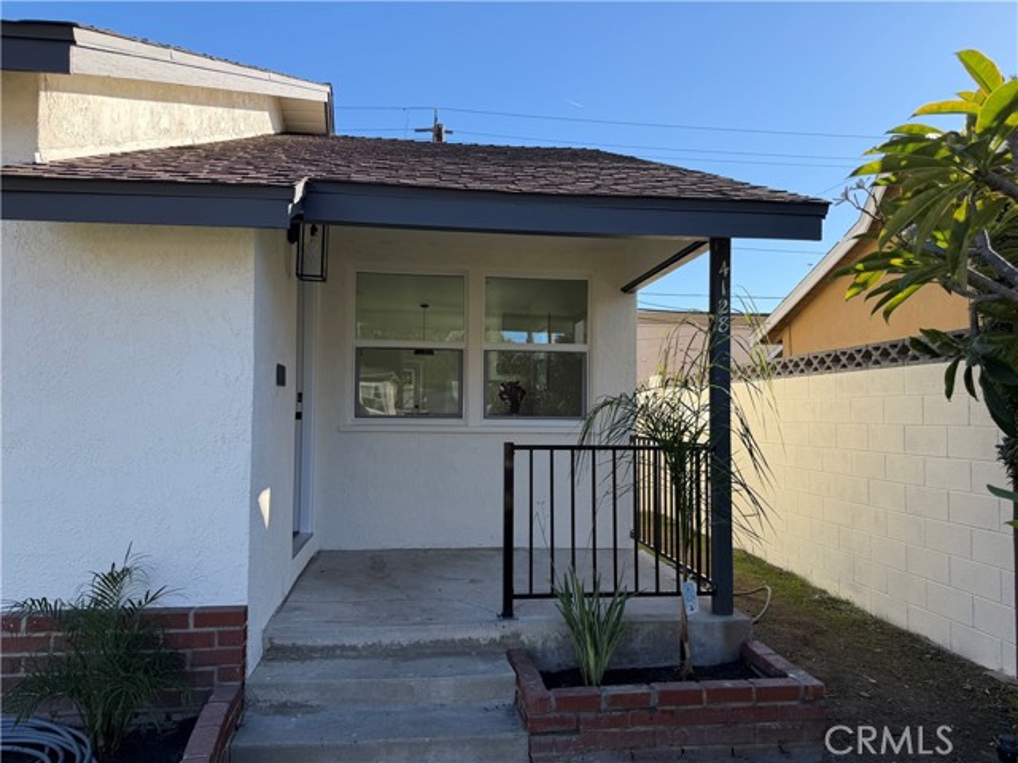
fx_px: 706
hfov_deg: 71.6
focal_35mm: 24
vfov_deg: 56.8
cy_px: 382
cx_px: 509
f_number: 1.78
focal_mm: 6.76
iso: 80
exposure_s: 1/1618
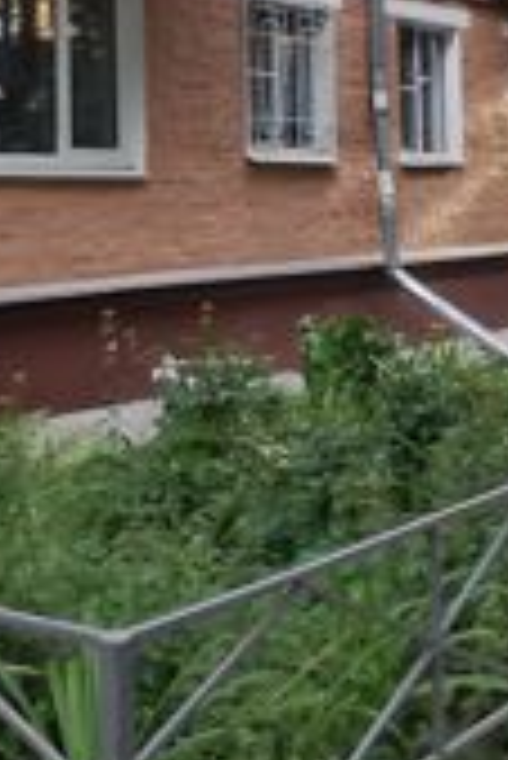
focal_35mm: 67
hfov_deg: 20.3
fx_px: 1415
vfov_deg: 29.0
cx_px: 216
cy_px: 99
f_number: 2.2
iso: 50
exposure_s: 1/125
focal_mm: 2.23
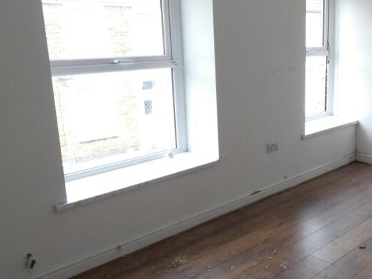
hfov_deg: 45.5
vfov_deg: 36.8
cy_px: 132
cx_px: 297
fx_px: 419
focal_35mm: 39
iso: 80
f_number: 2.8
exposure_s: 1/100
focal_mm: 3.6
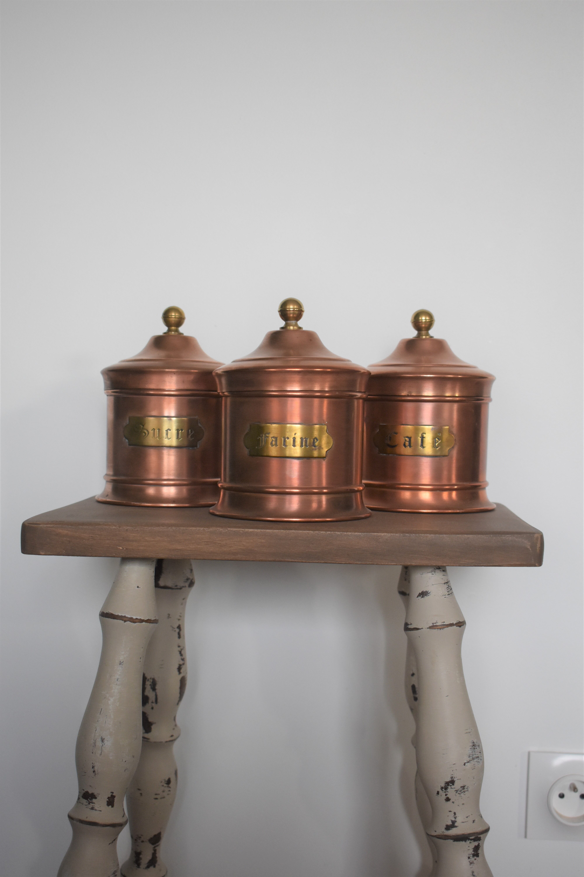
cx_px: 292
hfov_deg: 28.9
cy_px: 438
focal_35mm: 46
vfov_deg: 42.3
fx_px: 1131
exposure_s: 1/200
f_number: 4.2
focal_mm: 31
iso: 800
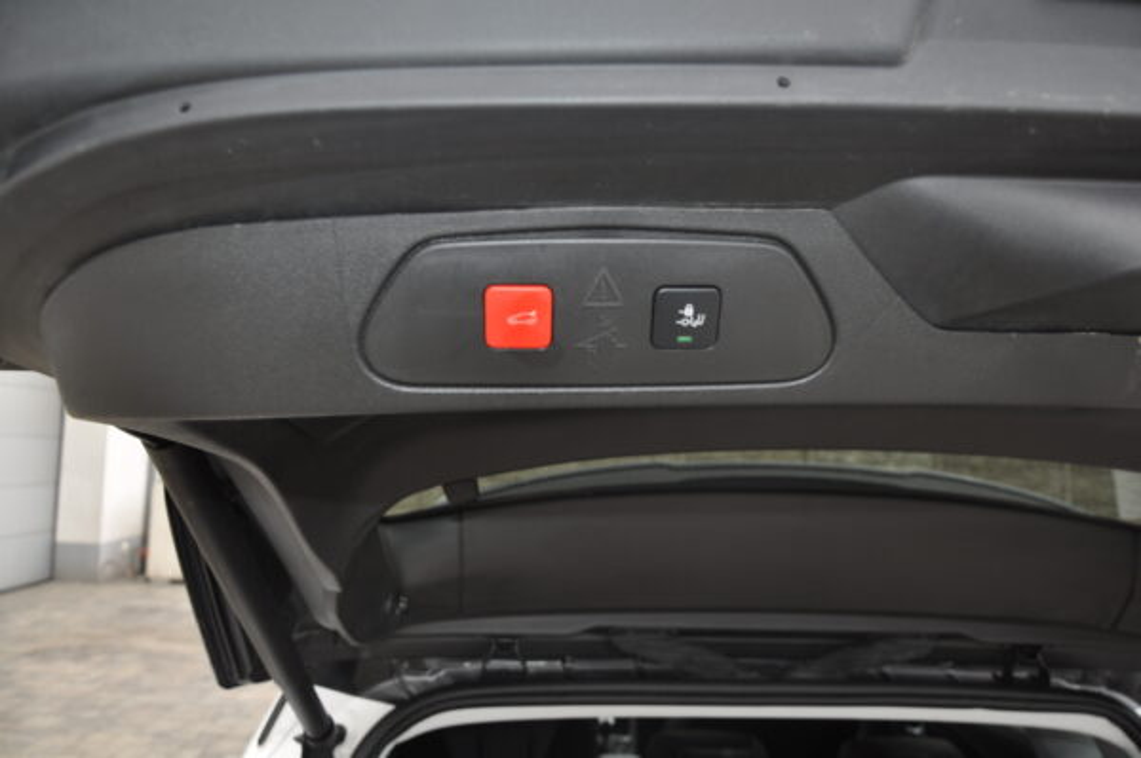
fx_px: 855
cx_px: 570
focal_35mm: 27
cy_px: 379
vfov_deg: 47.9
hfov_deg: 67.4
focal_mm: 18
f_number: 5
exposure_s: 1/200
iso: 200
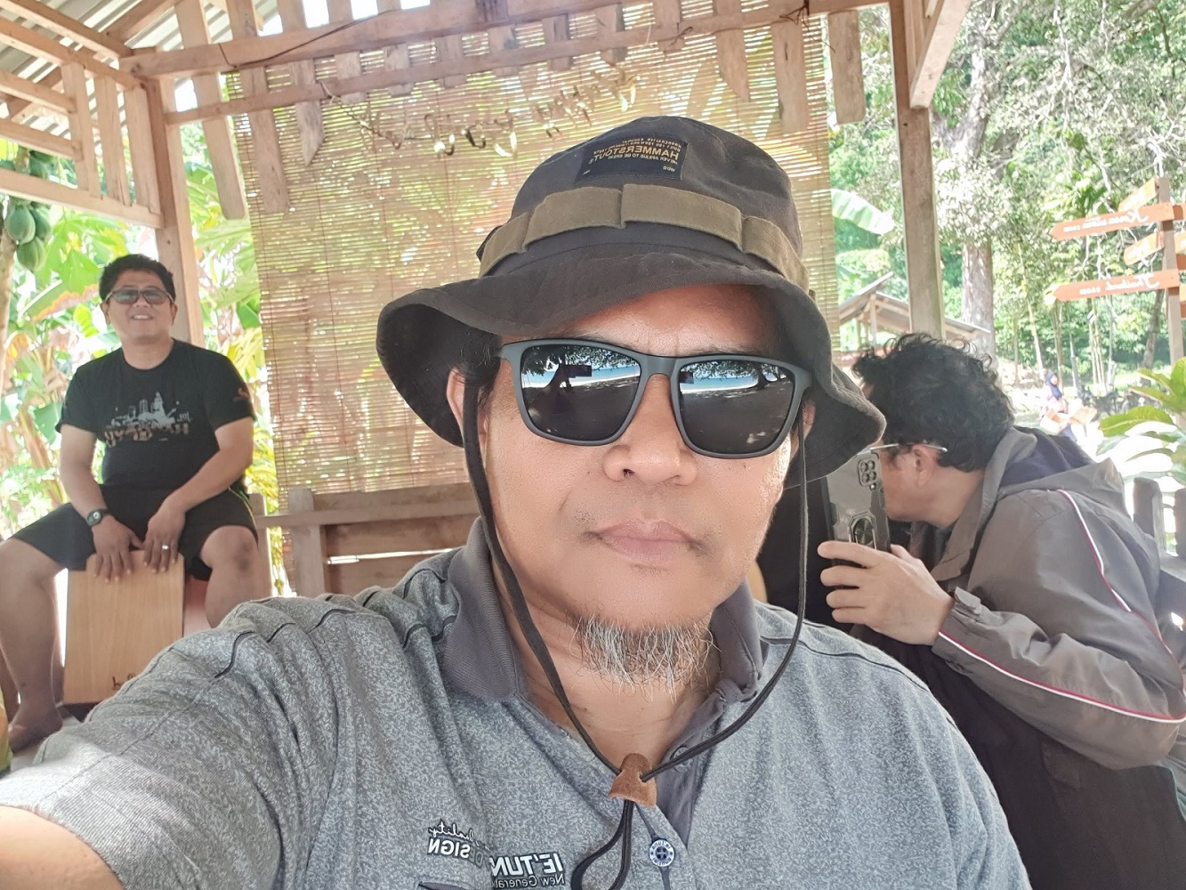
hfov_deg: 58.3
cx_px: 593
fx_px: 1062
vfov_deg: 45.4
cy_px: 445
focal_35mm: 31
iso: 100
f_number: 1.7
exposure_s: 1/100
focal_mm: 2.92
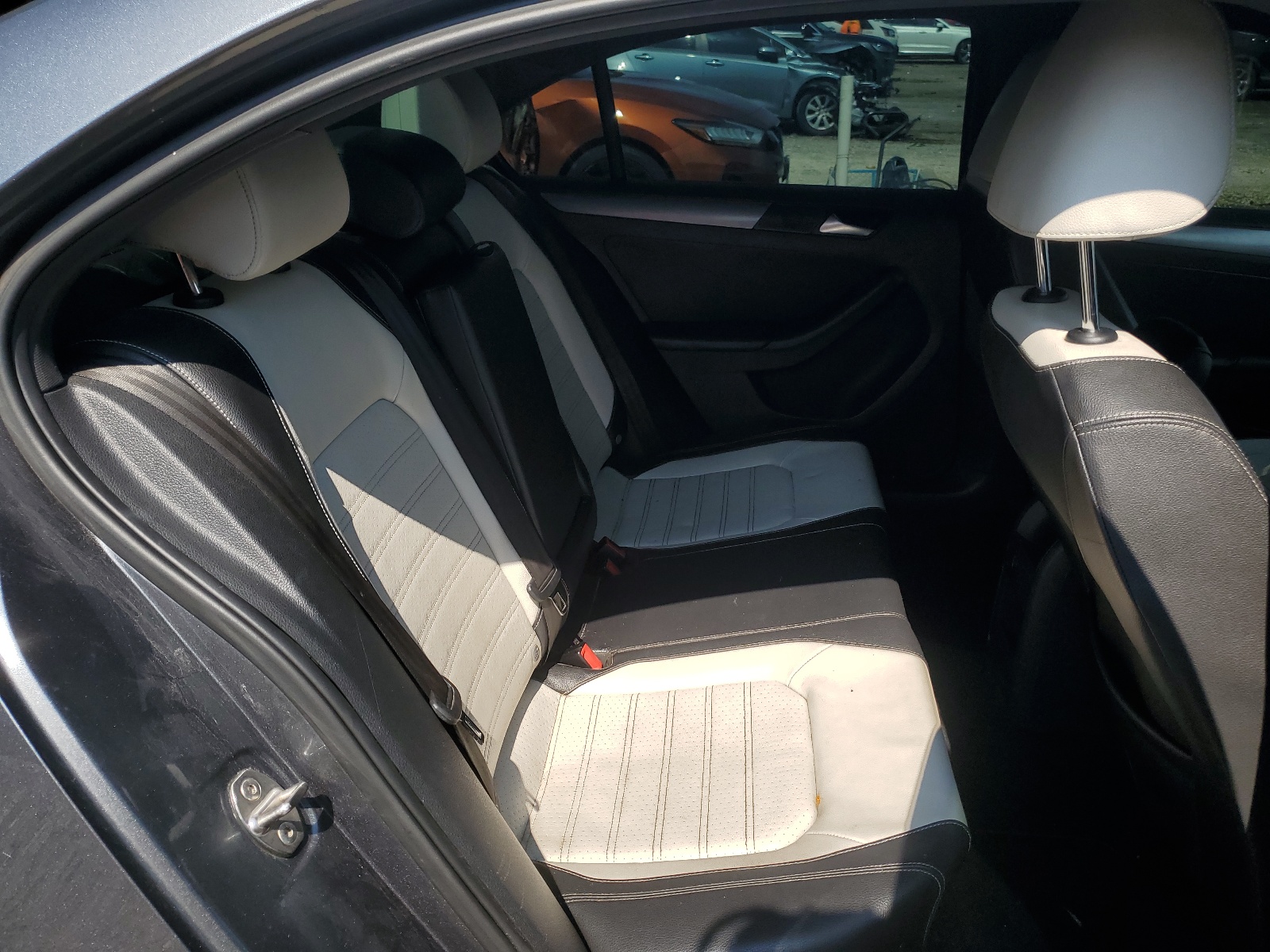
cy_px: 476
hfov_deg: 67.3
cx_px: 635
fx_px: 954
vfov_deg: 53.1
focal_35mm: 26
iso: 50
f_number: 1.5
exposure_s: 1/2000
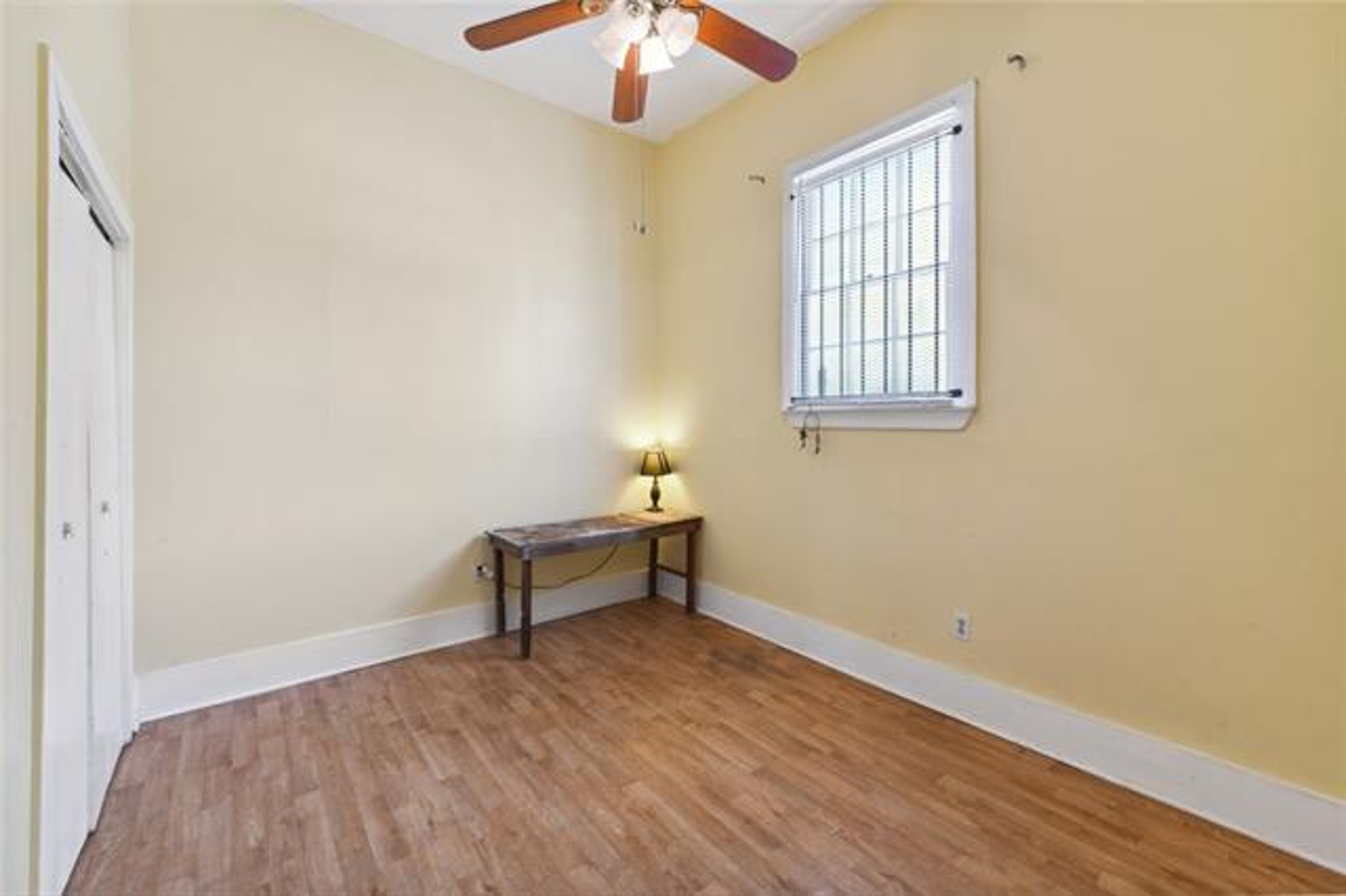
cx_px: 673
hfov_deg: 104.3
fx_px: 523
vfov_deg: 81.1
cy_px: 448
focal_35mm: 14
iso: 320
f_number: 11
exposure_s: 1/8
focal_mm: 14
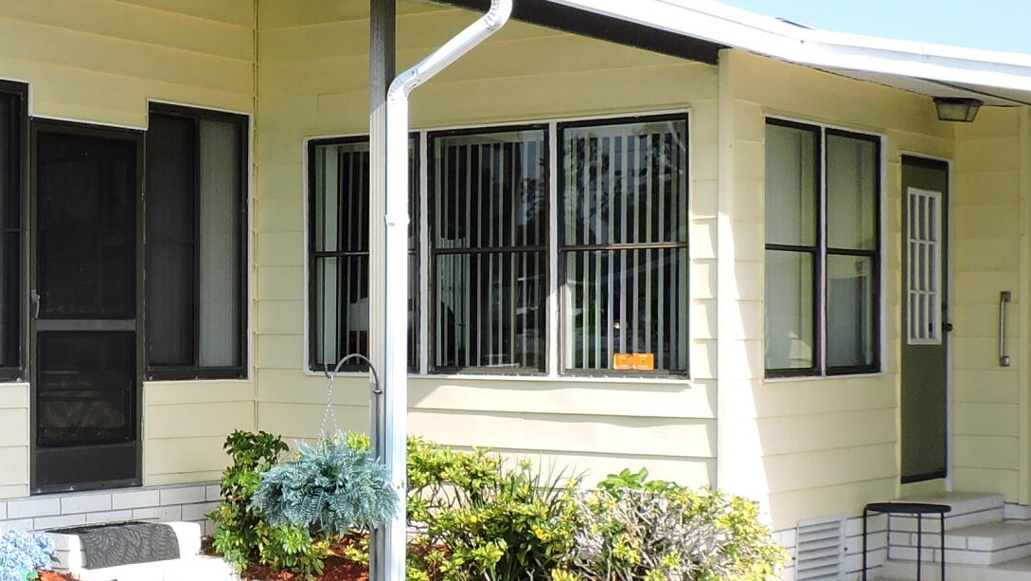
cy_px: 354
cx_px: 167
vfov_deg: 16.8
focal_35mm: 72
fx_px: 1969
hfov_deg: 28.5
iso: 100
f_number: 3
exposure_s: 1/640
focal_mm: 4.3
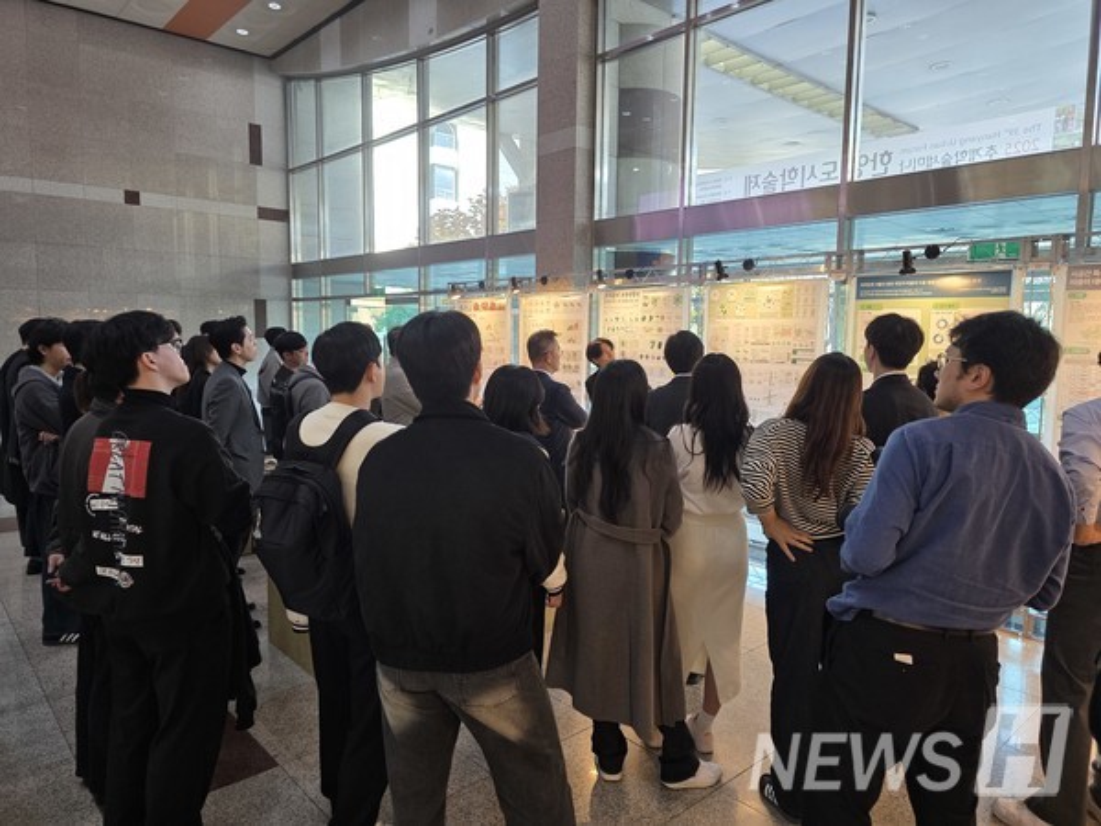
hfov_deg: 73.9
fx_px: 732
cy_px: 413
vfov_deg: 58.9
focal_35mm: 23
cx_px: 550
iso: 250
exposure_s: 1/120
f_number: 1.7
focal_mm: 6.3
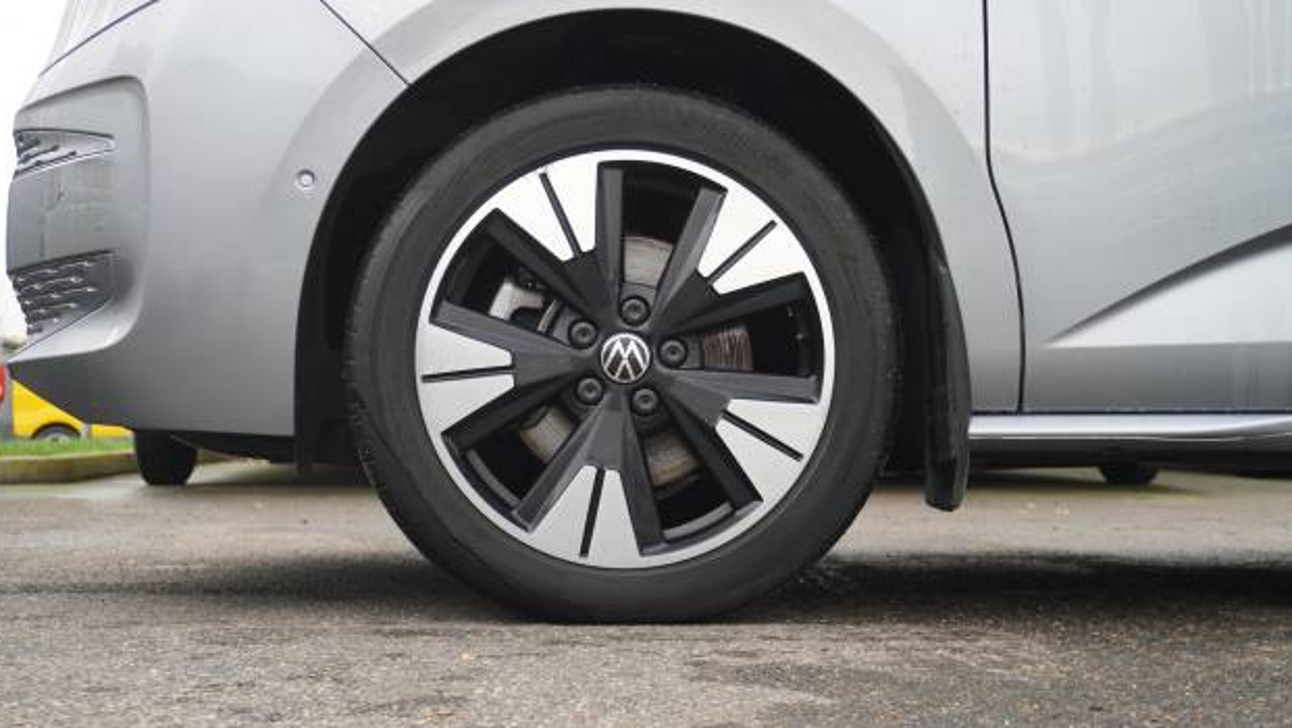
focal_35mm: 55
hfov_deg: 37.8
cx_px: 637
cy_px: 343
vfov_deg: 21.9
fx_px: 1885
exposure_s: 1/60
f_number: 4.5
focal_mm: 34
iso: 400
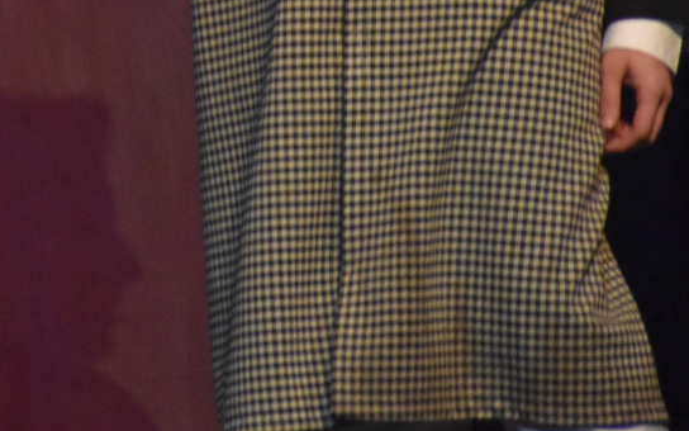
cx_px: -269
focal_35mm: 1264
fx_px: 23735
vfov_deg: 1.0
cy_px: -286
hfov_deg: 1.7
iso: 3200
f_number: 6
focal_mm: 250
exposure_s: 1/250
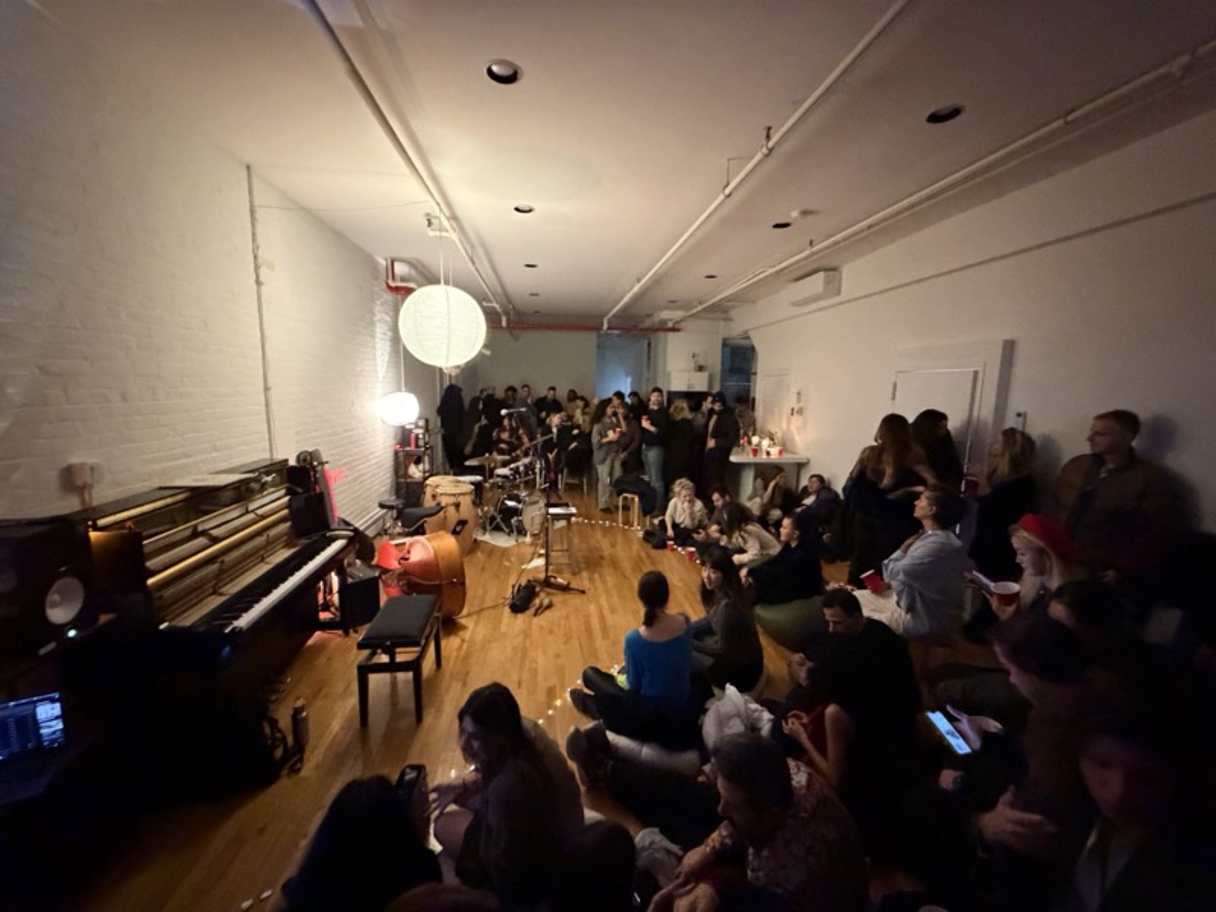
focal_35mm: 14
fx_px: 492
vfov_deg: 85.7
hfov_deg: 102.1
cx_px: 608
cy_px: 456
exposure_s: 1/40
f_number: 2.2
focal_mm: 2.22
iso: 1600
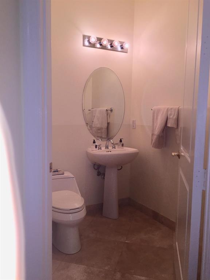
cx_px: 105
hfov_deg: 48.2
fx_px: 235
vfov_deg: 61.7
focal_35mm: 29
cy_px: 140
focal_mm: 4.15
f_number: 2.2
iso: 32
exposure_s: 1/64
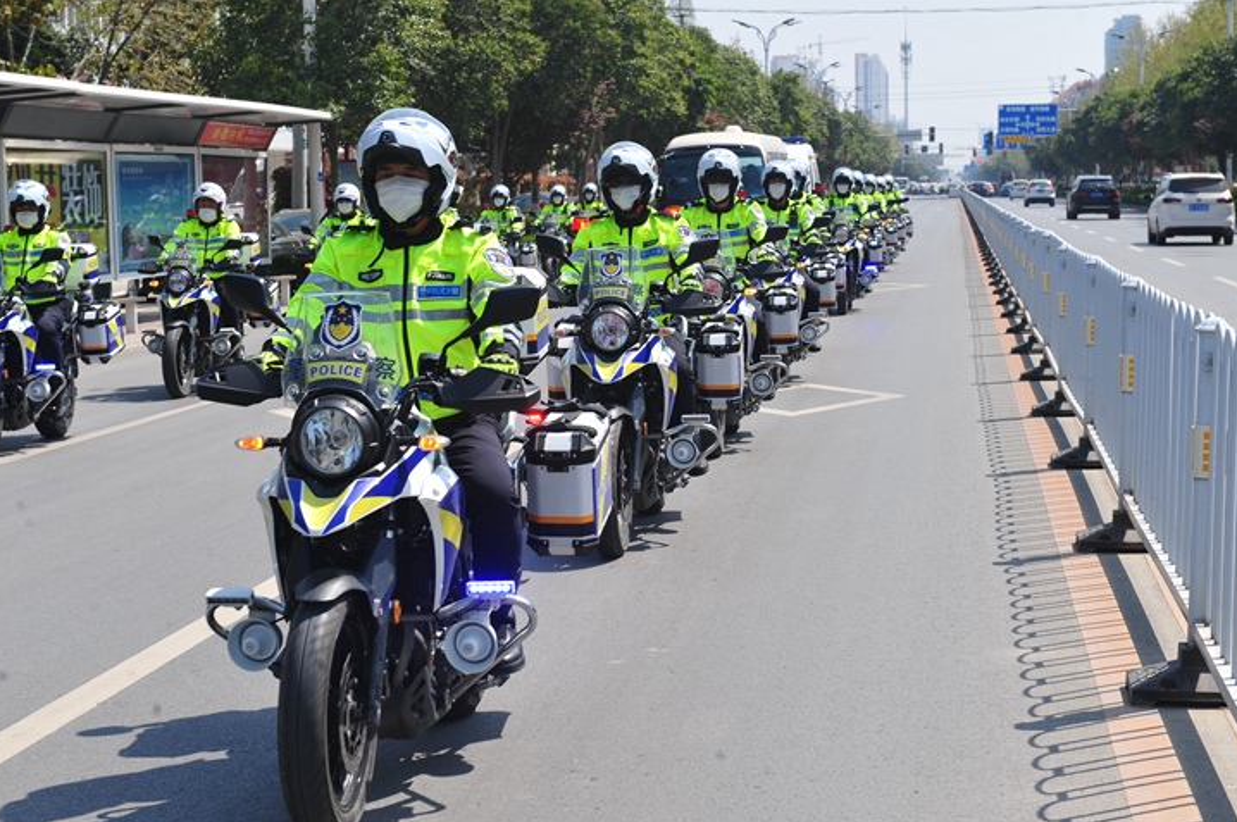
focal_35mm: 78
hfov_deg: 26.0
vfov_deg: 17.4
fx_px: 2677
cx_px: 565
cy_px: 374
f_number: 10
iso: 250
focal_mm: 70
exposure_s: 1/400
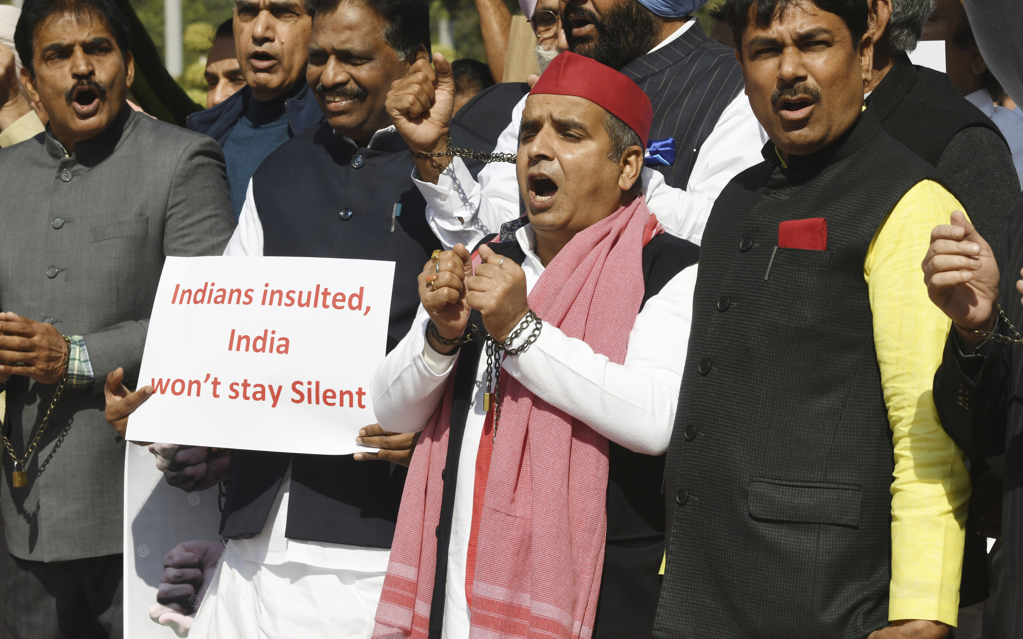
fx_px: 3402
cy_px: 243
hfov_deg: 17.1
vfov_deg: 10.7
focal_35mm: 122
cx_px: 525
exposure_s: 1/1600
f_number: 8
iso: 320
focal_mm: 82
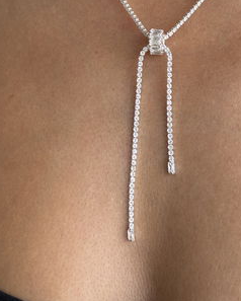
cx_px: 142
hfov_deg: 16.9
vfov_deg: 20.8
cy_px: 55
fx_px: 811
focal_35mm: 91
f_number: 1.6
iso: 40
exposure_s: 1/121
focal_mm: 5.96
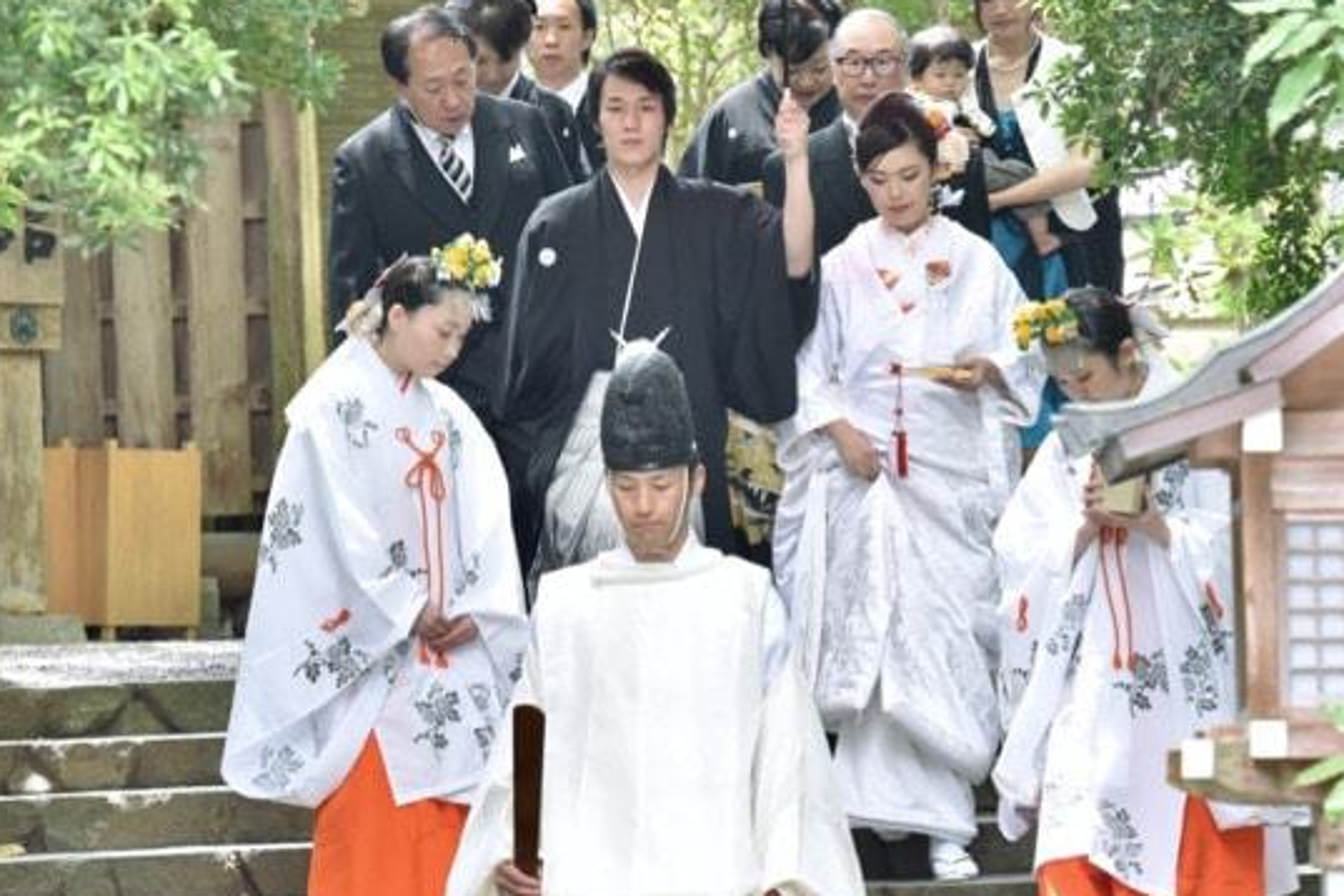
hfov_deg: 7.6
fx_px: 10154
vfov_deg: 5.1
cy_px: 457
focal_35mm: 272
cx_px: 901
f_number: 8
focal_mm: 200
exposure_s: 1/125
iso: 2000
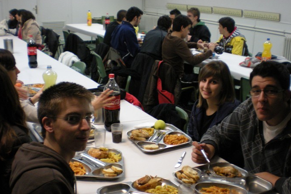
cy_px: 112
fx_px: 380
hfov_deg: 41.9
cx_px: 148
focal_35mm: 47
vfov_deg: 28.6
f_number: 3.1
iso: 200
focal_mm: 6.3
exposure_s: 1/35.4
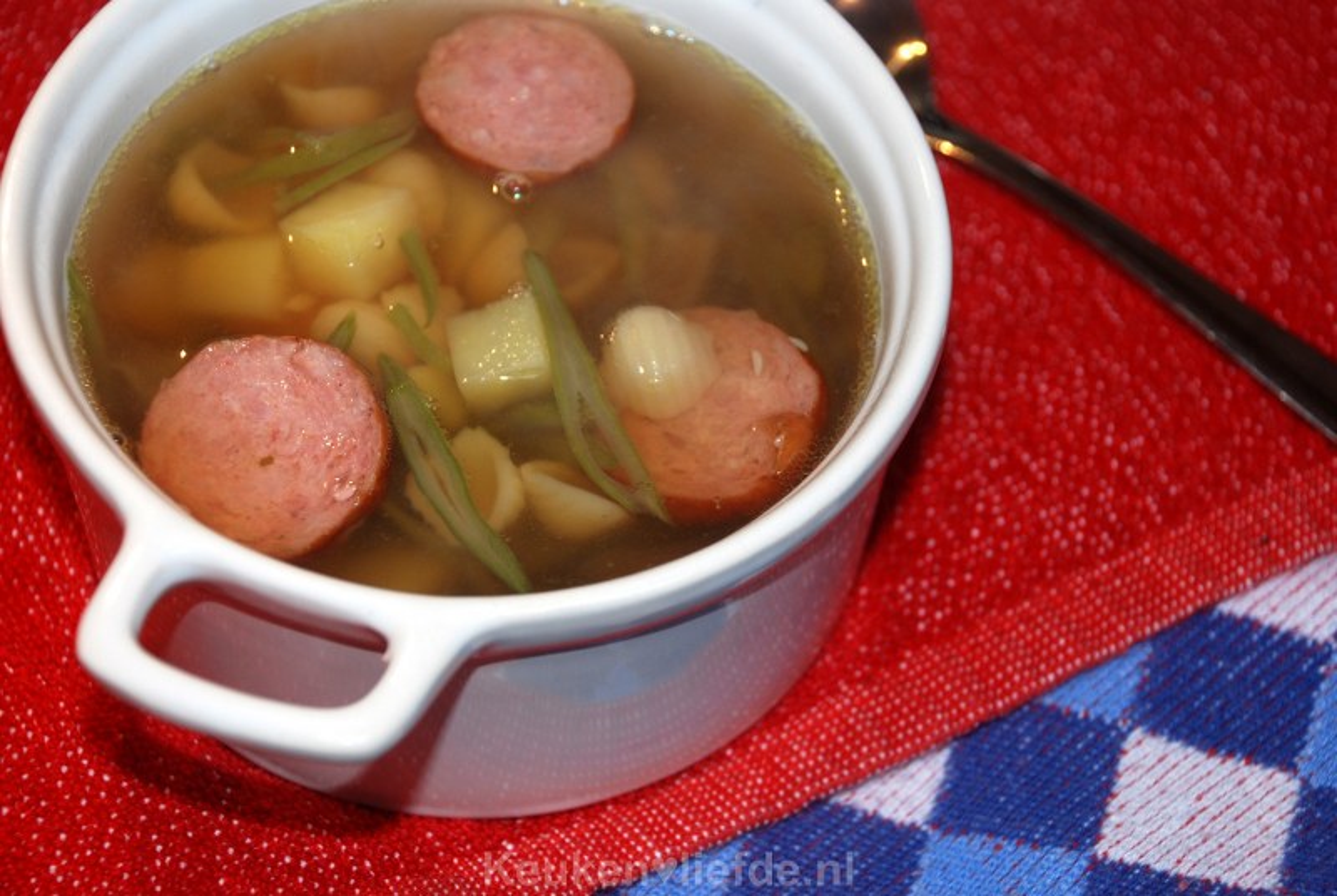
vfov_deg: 13.9
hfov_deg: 20.6
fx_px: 3682
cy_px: 448
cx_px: 668
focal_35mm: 99
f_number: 5.3
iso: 200
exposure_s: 1/60
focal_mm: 66
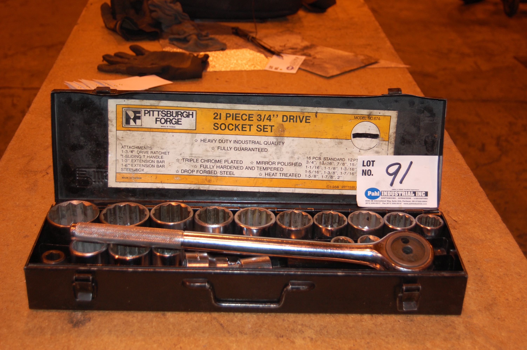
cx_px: 264
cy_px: 175
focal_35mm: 52
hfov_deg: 37.9
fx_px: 768
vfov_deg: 25.7
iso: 400
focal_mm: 35
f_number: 4.8
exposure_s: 1/60
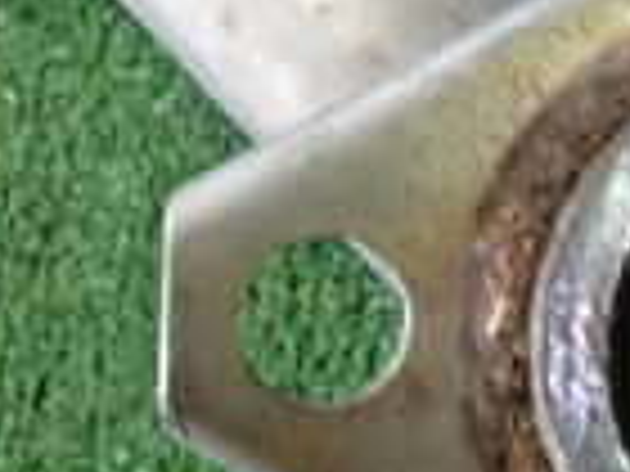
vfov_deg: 13.8
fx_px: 1947
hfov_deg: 18.2
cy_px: 283
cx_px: 495
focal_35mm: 107
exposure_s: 1/30
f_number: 2
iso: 320
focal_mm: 4.5
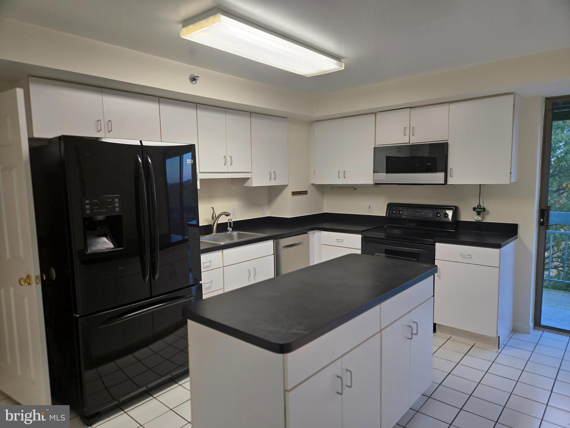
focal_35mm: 23
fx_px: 379
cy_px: 214
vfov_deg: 58.9
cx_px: 285
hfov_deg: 73.9
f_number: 1.8
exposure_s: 1/120
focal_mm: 5.4
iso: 80
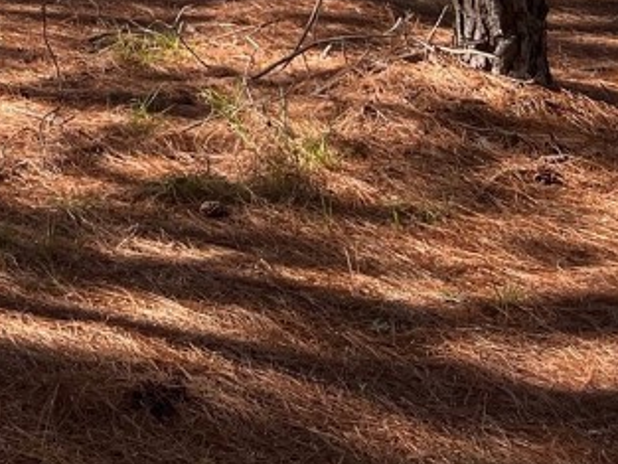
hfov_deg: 19.9
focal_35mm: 85
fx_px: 1518
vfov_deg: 15.8
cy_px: -261
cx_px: -310
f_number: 1.5
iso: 50
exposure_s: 1/758
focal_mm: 5.7
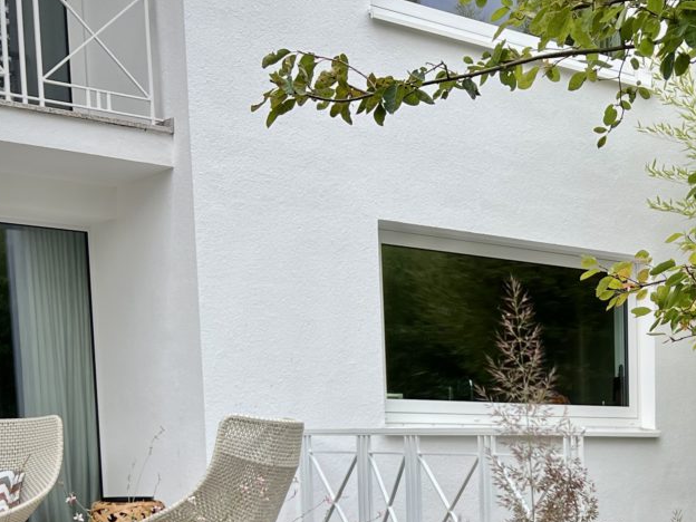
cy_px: 599
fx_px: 1287
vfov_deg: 21.5
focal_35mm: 64
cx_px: 724
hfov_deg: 28.1
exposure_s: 1/214
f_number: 1.5
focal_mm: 5.7
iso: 40
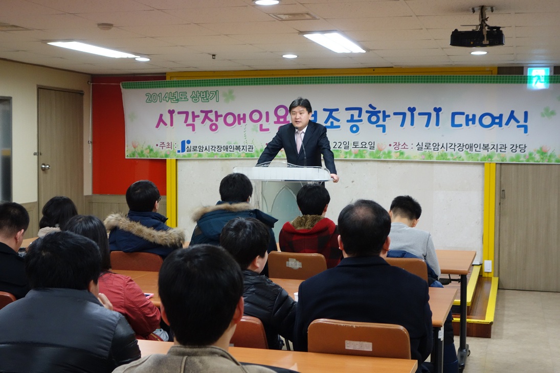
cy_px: 186
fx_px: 840
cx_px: 280
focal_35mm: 54
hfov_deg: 36.9
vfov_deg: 25.1
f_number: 3.5
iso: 800
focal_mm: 20.19
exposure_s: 1/60
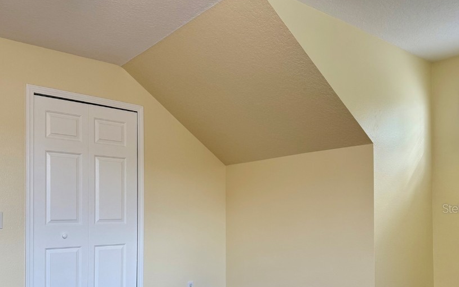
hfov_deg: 59.5
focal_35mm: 32
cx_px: 207
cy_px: 208
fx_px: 400
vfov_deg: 38.6
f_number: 1.78
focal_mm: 6.76
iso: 125
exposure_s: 1/121
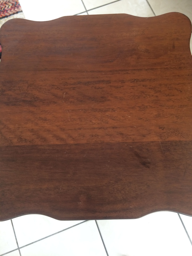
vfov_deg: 61.7
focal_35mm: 29
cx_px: 96
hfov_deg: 48.2
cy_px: 128
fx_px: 214
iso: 80
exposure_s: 1/33
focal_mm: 4.15
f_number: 2.2
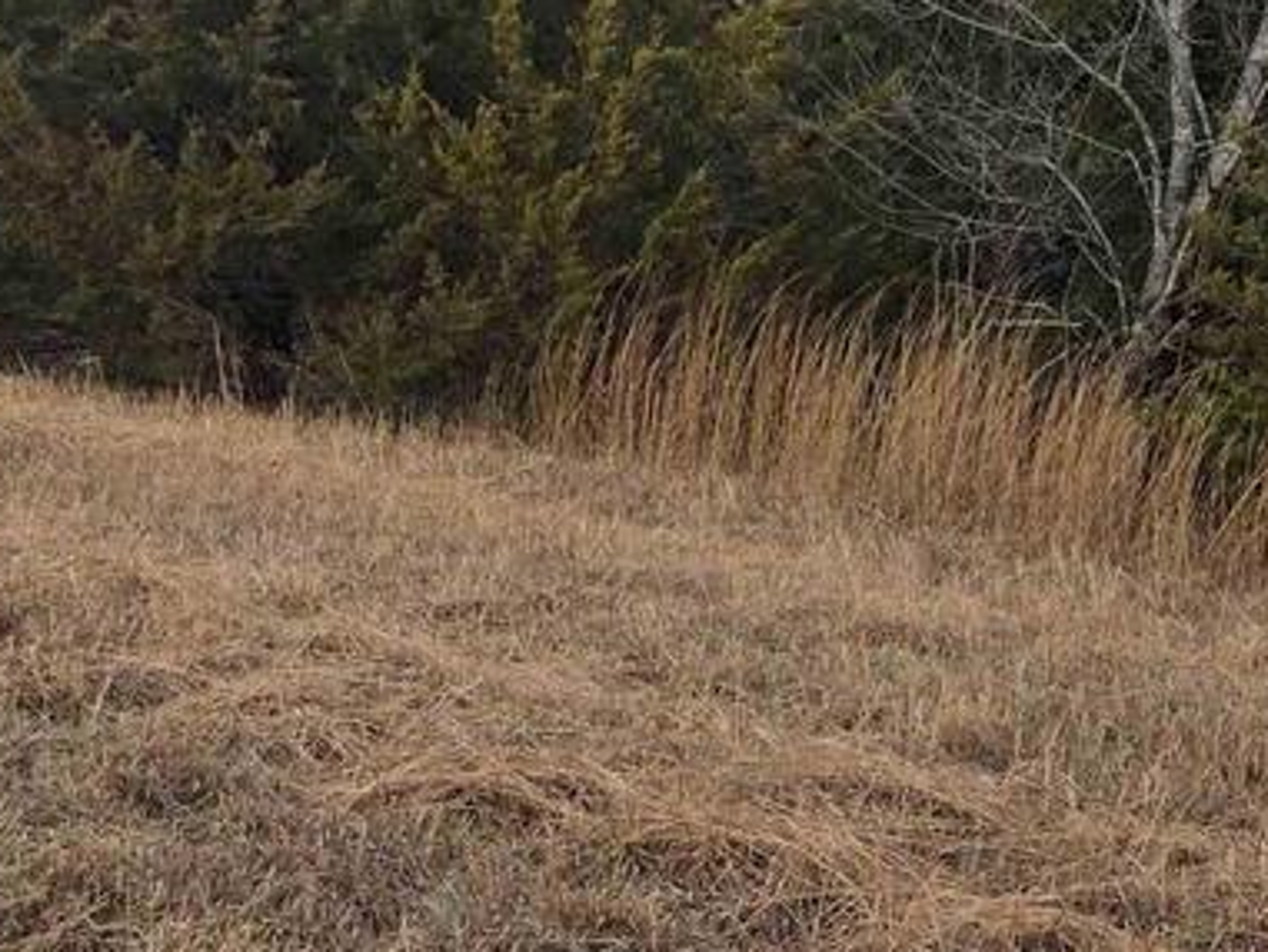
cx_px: 270
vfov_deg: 16.9
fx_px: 3188
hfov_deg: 22.2
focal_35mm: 87
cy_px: 246
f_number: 1.7
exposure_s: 1/1307
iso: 80
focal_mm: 6.3
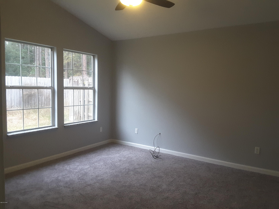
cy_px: 104
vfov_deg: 45.4
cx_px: 140
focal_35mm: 31
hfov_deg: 58.4
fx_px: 250
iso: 250
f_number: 1.9
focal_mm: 2.9
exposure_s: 1/24
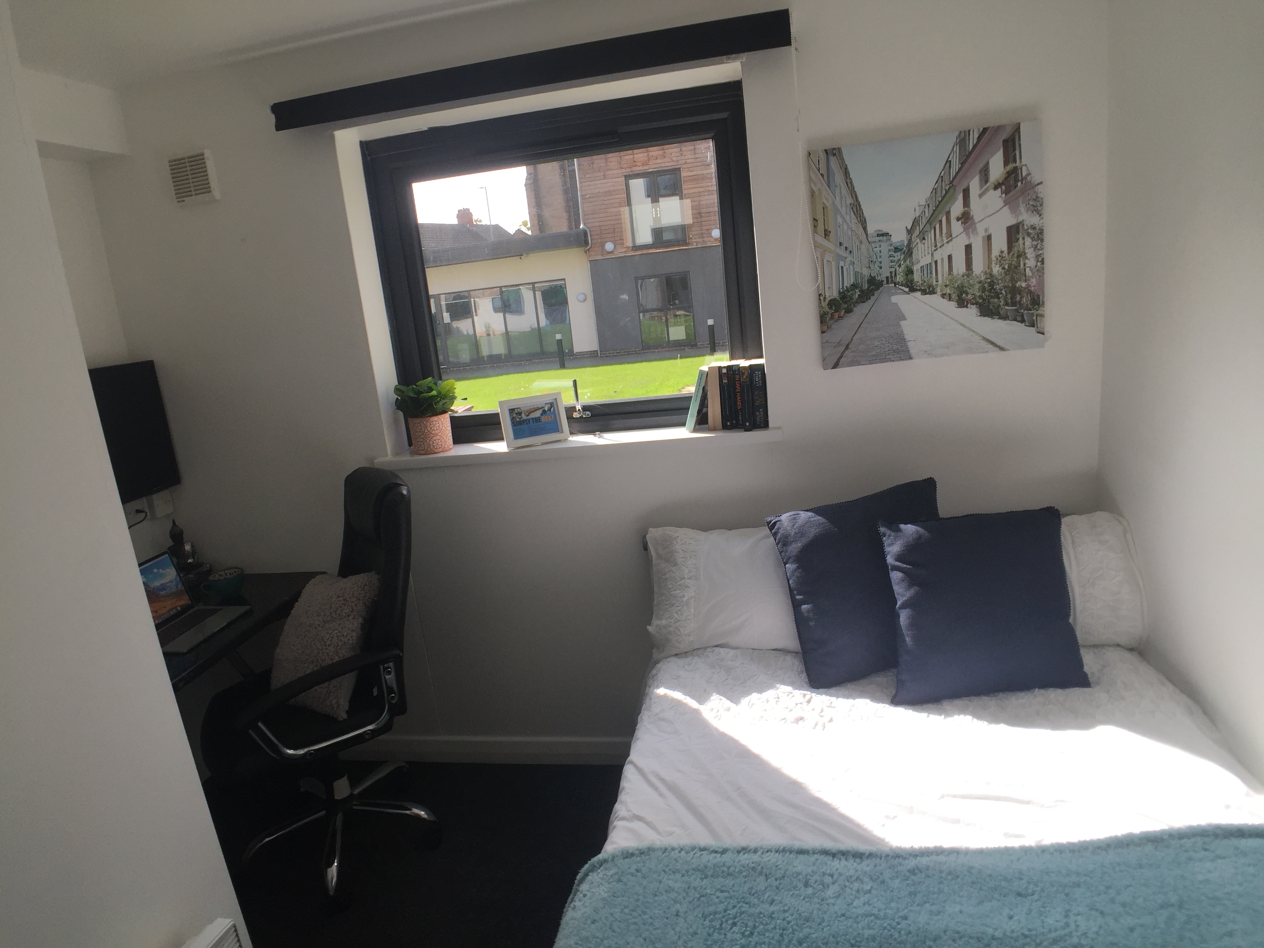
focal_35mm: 29
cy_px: 474
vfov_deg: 48.2
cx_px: 632
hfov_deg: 61.7
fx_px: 1059
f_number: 2.2
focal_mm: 4.15
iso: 32
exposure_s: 1/444
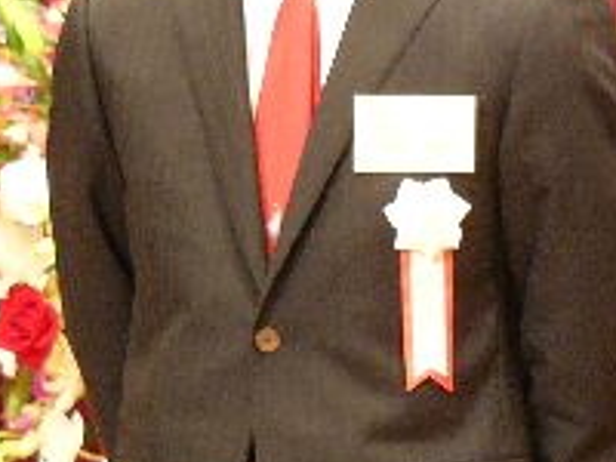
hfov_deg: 3.9
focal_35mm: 513
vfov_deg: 2.9
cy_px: 154
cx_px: 425
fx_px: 9129
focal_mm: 26.7
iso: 200
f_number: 2.8
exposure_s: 1/13
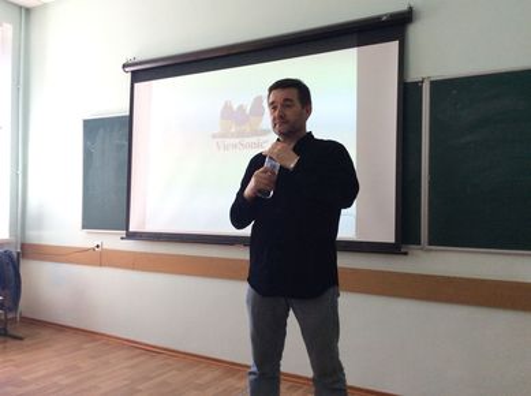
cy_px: 198
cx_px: 266
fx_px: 490
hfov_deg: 56.9
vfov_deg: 44.0
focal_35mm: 32
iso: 50
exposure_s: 1/100
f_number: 2.4
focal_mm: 3.3
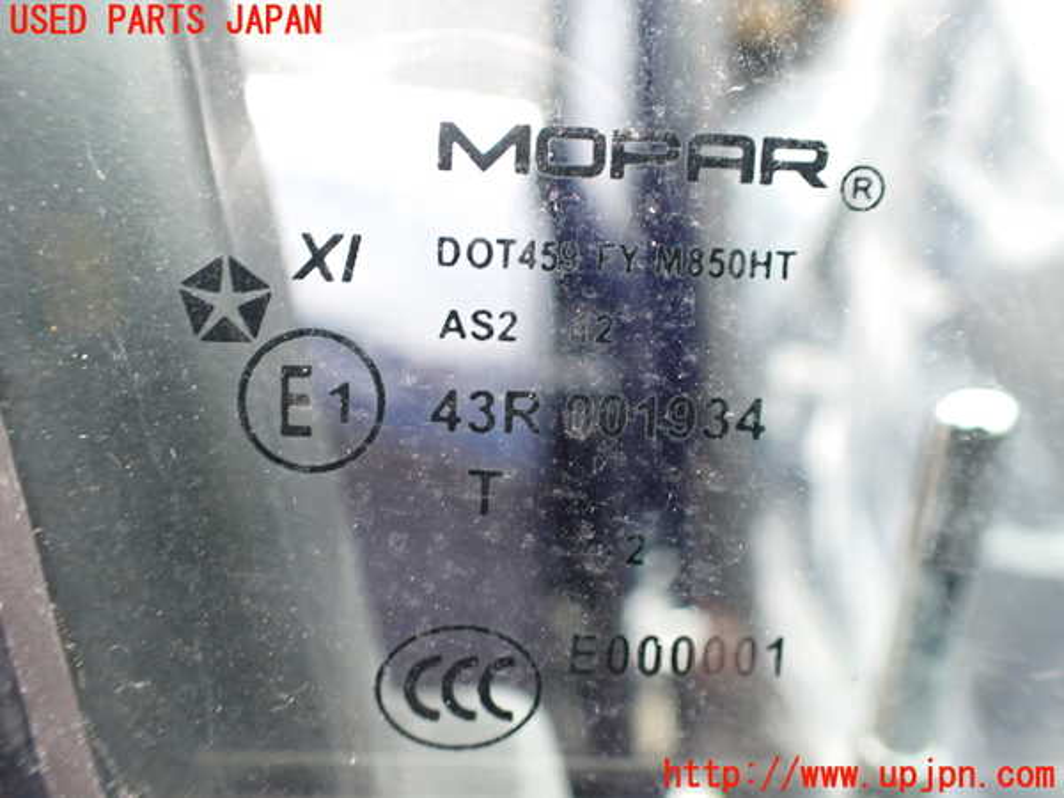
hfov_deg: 60.0
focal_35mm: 30
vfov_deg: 46.8
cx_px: 532
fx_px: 922
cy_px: 399
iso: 400
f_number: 2.3
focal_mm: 5.4
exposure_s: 1/125
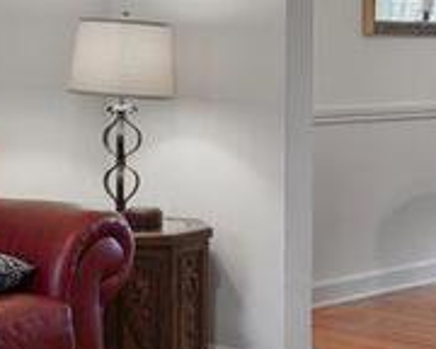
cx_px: 315
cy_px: 75
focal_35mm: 105
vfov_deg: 14.6
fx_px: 1355
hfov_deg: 18.2
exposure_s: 1/6
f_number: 8
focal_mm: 14
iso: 400
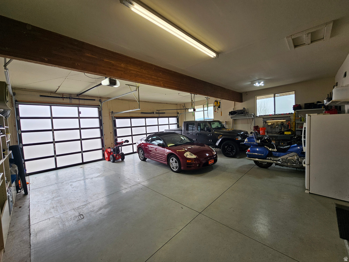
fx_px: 131
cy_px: 131
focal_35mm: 13
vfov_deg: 89.9
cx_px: 174
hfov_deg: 106.2
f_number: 2.2
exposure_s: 1/209
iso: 50
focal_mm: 2.2
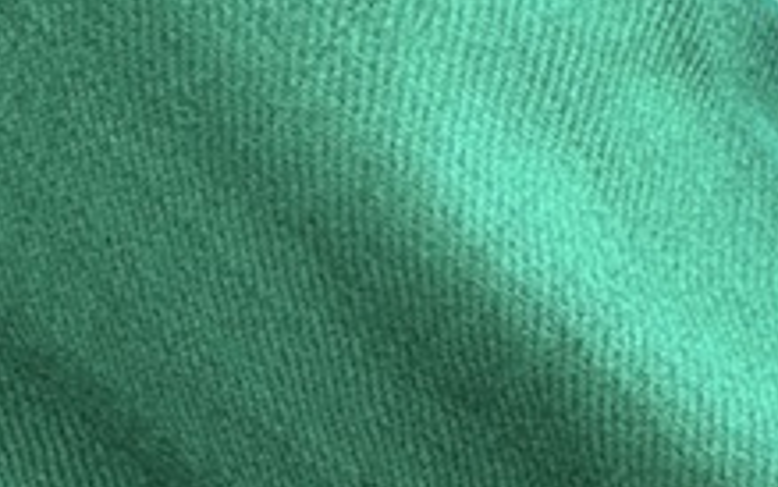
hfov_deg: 5.7
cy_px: 1294
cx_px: 375
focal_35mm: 371
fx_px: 7868
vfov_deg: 3.5
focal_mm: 9
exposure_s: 1/99
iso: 200
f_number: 2.8
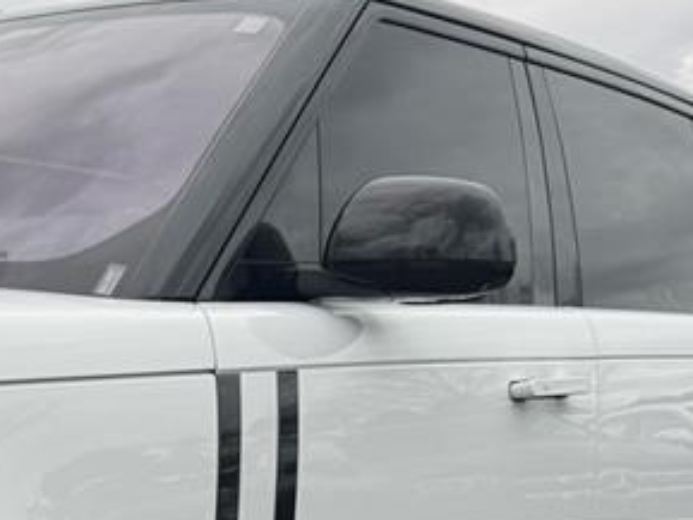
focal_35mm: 85
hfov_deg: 21.0
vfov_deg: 16.5
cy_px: 664
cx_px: -204
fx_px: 1702
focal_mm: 6.76
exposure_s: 1/695
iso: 80
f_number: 1.78
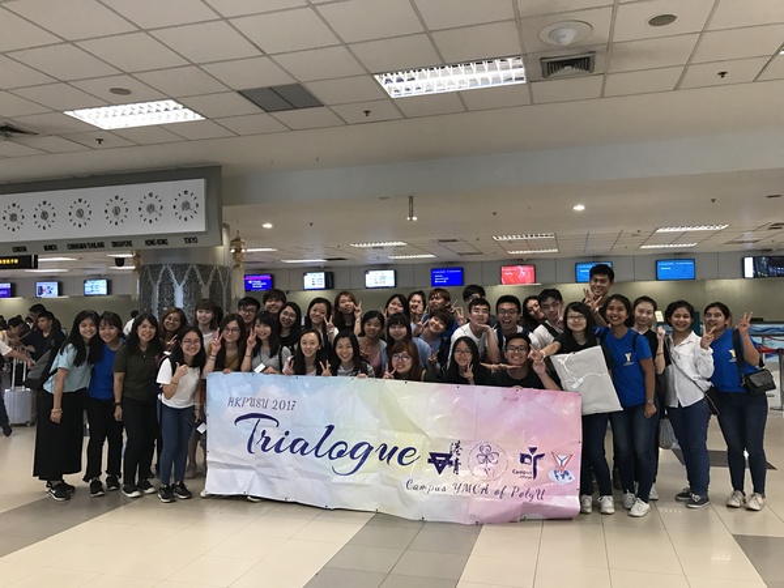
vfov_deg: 49.7
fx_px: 634
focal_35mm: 28
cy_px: 294
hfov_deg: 63.4
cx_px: 392
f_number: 1.8
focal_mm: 3.99
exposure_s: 1/33
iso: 40
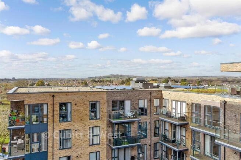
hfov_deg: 61.9
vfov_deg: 43.6
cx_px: 120
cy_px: 80
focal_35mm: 30
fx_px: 201
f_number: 8
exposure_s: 1/640
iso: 200
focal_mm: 20
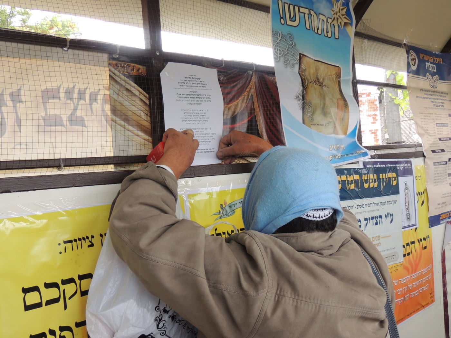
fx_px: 430
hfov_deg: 55.4
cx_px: 226
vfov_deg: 42.9
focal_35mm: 33
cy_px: 169
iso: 100
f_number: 3.2
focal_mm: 5.8
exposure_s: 1/50
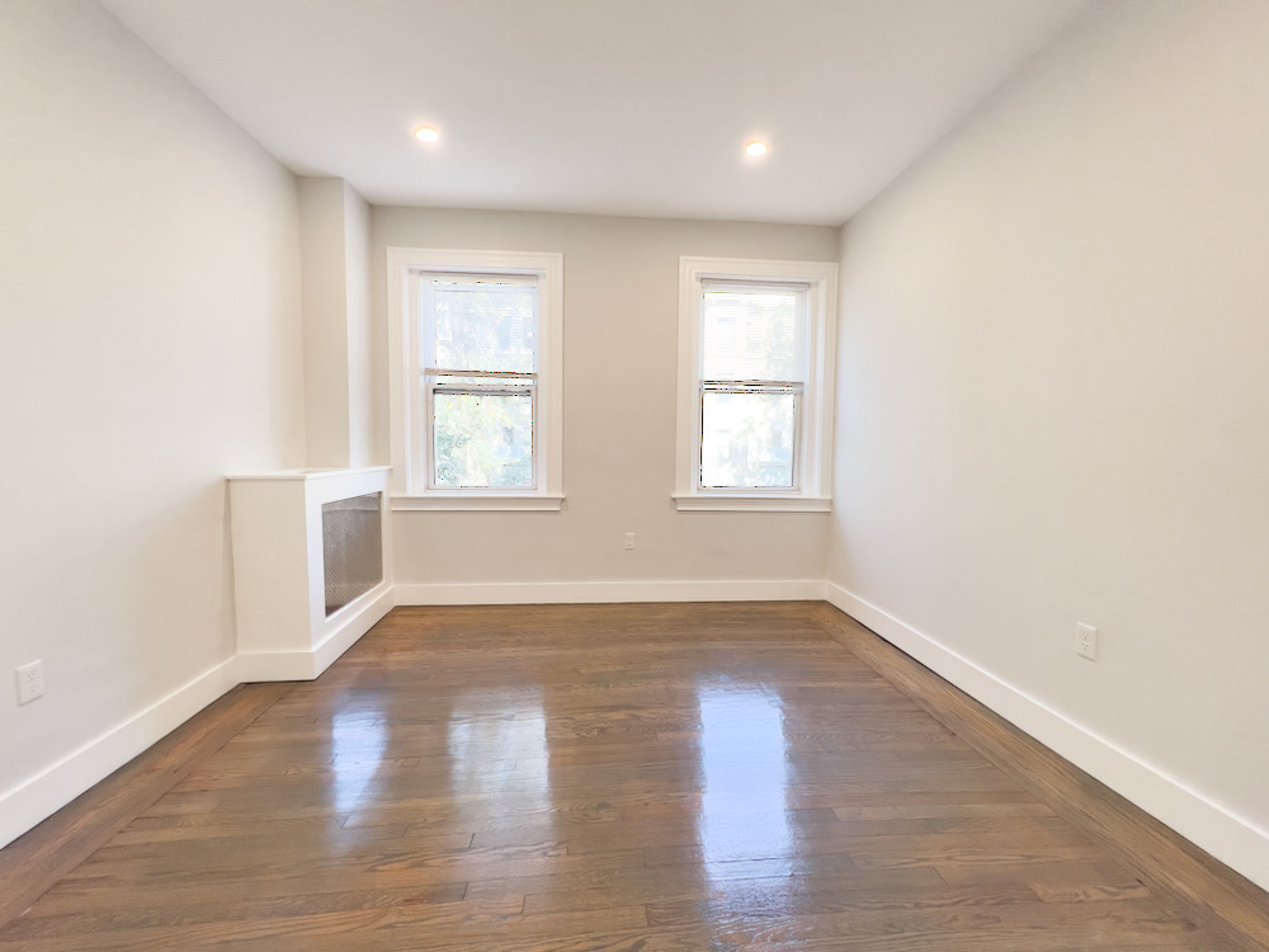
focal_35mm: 13
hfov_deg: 106.2
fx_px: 477
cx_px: 634
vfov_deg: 89.9
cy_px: 476
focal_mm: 1.57
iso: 100
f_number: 1.8
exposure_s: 1/122
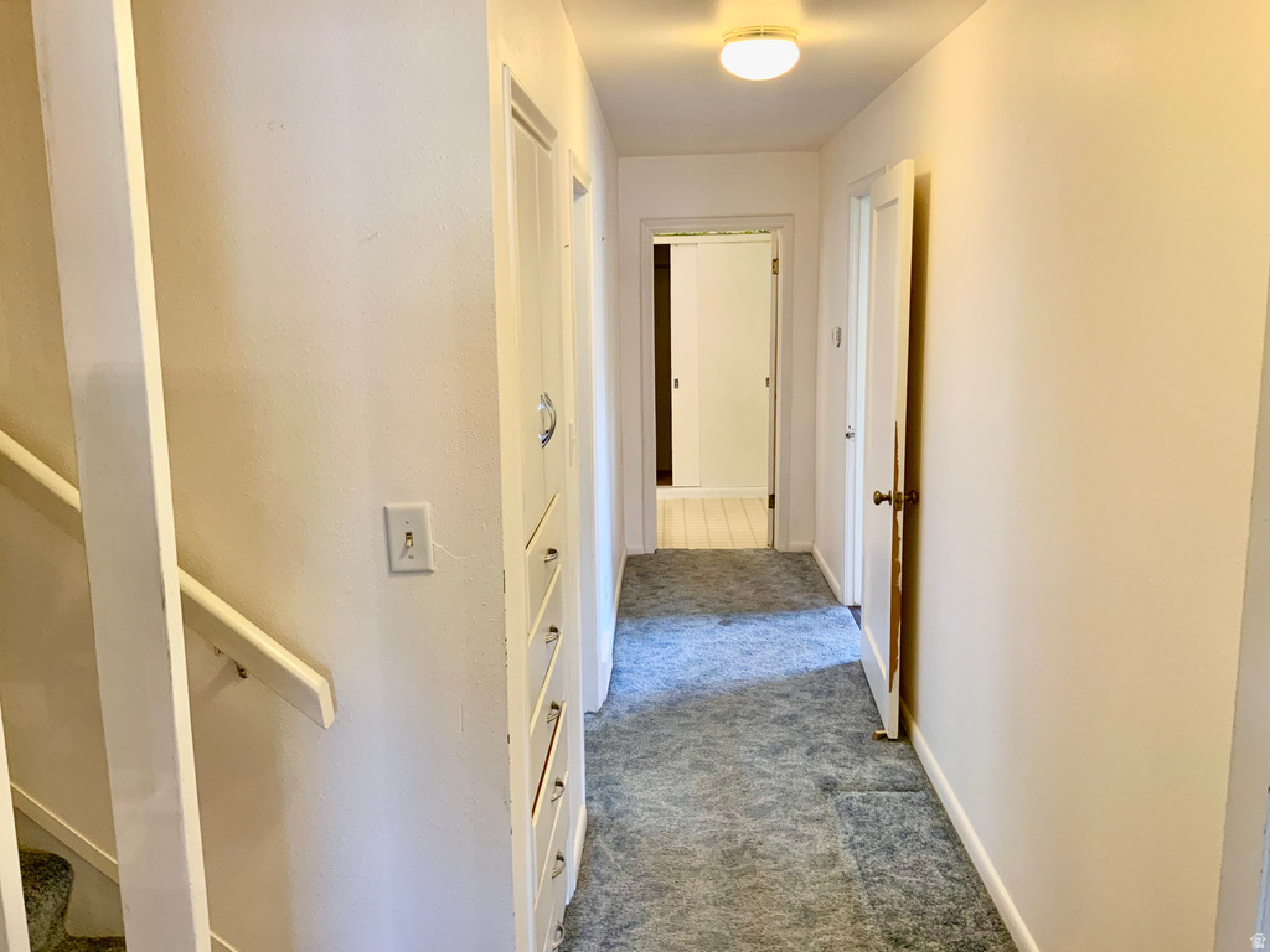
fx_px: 1064
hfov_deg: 61.7
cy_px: 476
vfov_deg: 48.2
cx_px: 635
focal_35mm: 29
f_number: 1.8
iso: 100
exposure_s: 1/60
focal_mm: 3
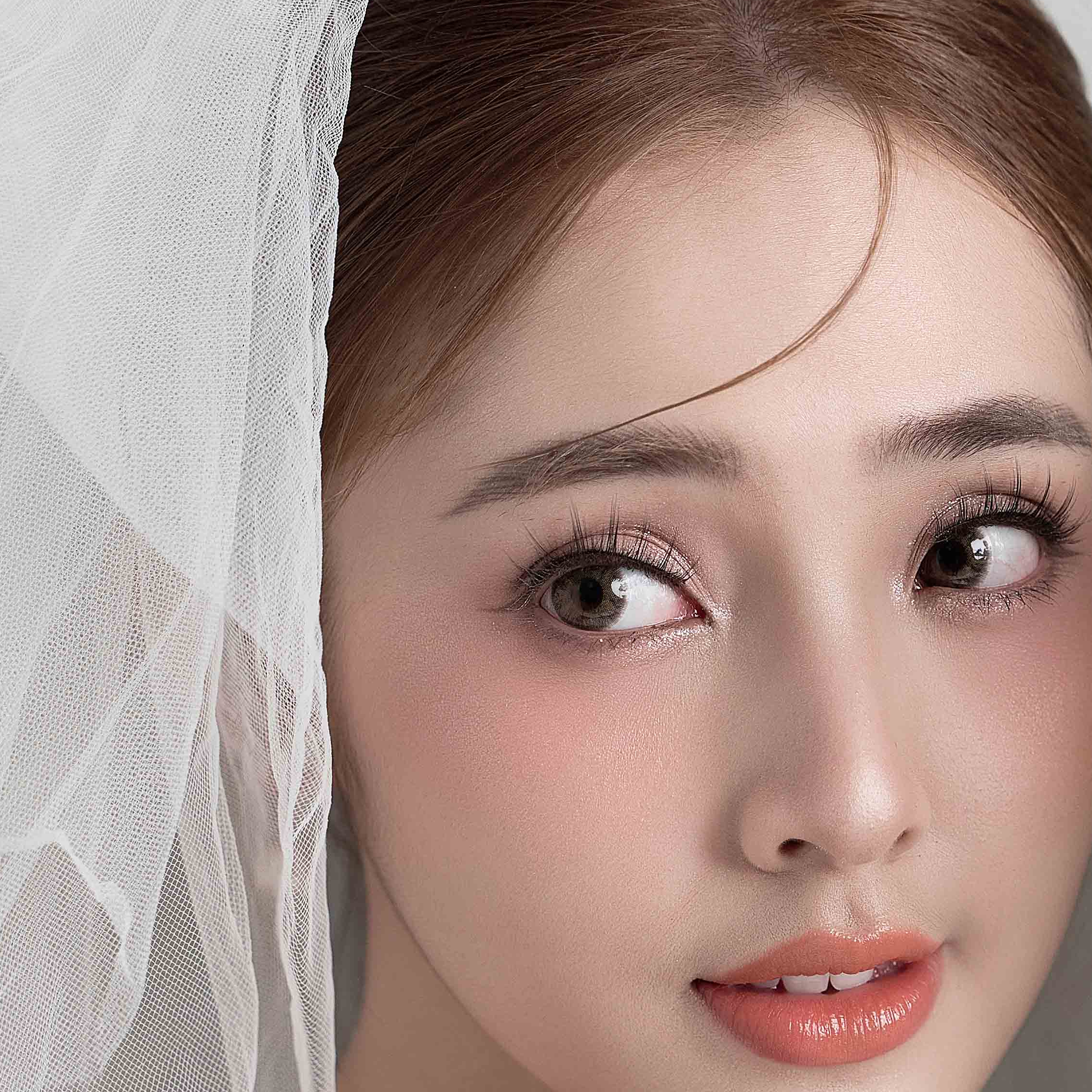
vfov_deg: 9.7
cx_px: 828
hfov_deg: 9.8
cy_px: 918
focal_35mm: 179
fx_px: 6389
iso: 500
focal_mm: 70
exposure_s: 1/125
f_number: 3.2
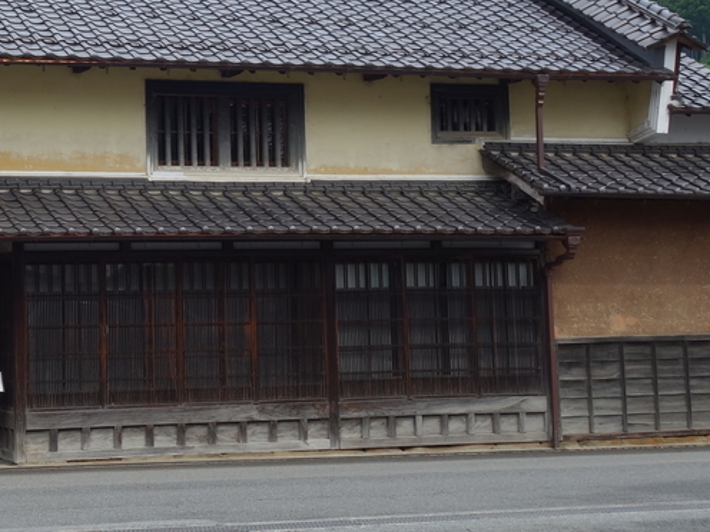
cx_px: 89
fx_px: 1764
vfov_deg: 17.1
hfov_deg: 22.3
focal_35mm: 86
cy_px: 134
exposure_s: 1/200
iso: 125
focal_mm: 13.58
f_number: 5.6
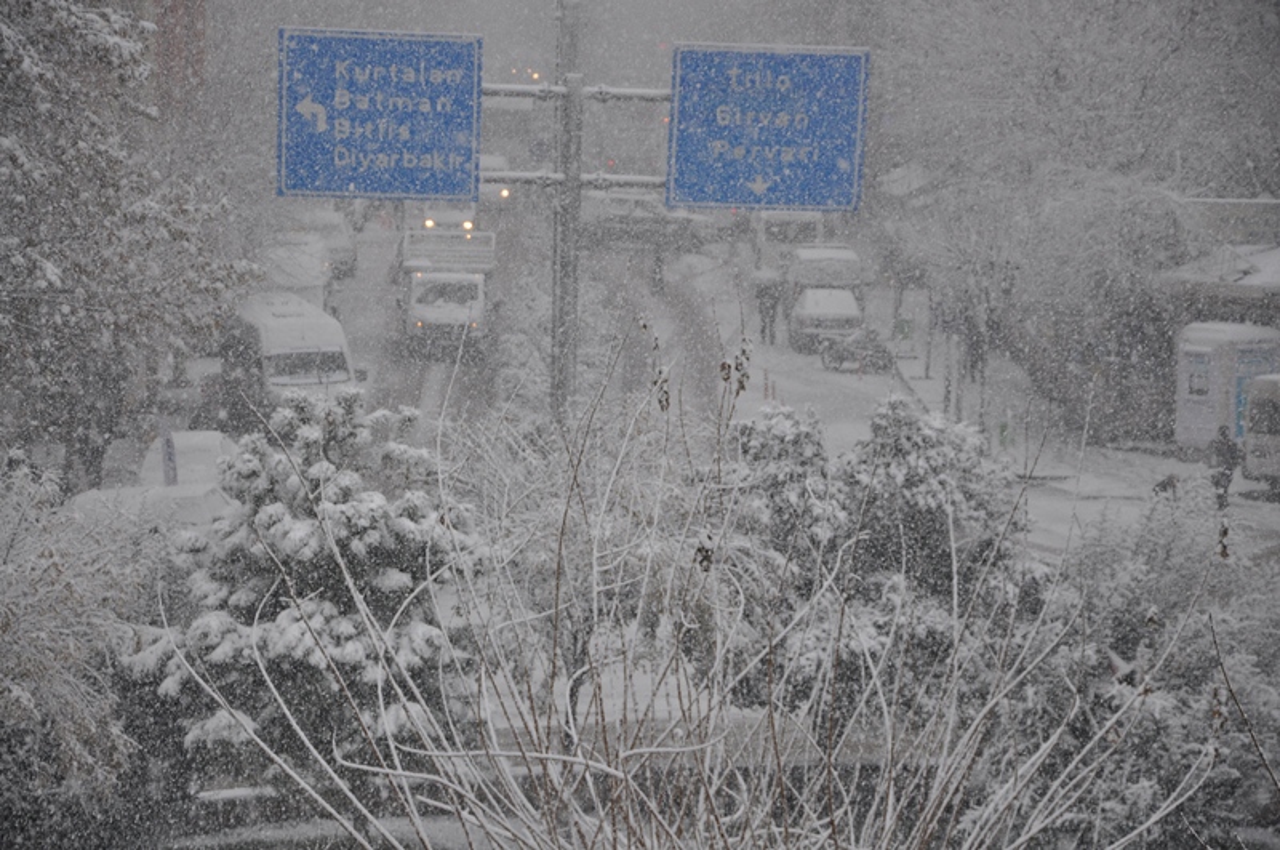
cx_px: 640
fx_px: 4793
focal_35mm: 135
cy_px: 425
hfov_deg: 15.2
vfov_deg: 10.1
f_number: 5.6
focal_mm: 90
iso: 200
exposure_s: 1/125
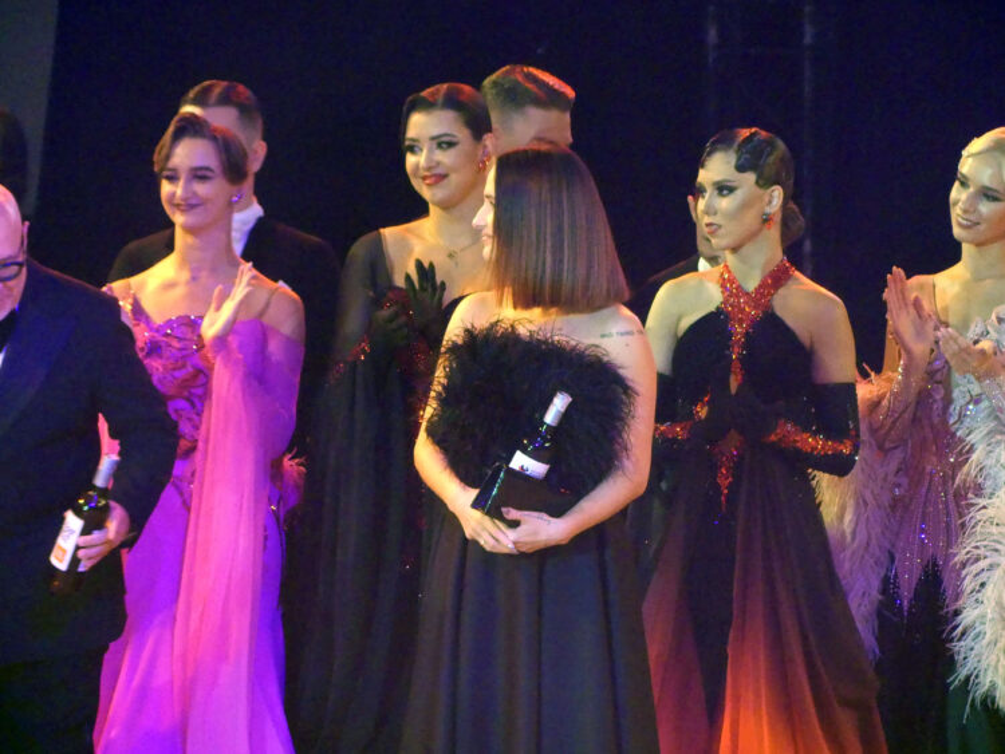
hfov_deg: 4.4
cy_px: 377
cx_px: 502
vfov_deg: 3.3
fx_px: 13127
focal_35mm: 452
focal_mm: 81.3
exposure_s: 1/125
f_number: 2.8
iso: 1600
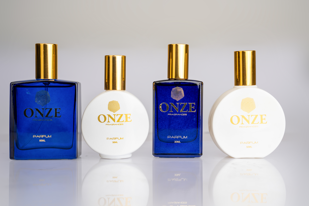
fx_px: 601
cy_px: 103
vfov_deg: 19.5
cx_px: 154
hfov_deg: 28.8
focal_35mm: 70
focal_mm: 70
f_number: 8
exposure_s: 1/125
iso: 250
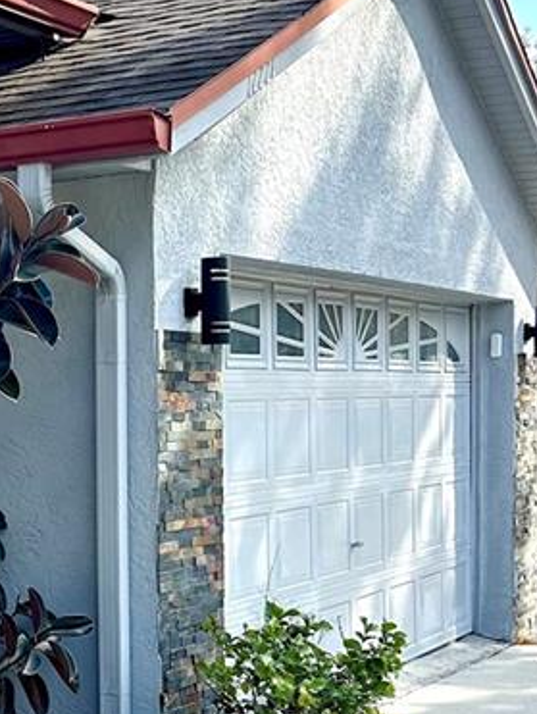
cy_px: 539
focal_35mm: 84
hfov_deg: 16.5
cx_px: -187
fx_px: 1734
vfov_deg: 23.0
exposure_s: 1/1838
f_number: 1.5
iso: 50
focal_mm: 5.7
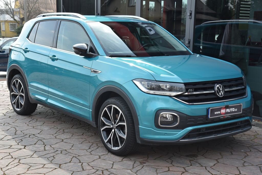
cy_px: 88
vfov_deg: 24.7
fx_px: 400
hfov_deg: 36.2
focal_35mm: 55
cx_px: 131
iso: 500
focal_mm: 55
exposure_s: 1/250
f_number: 8
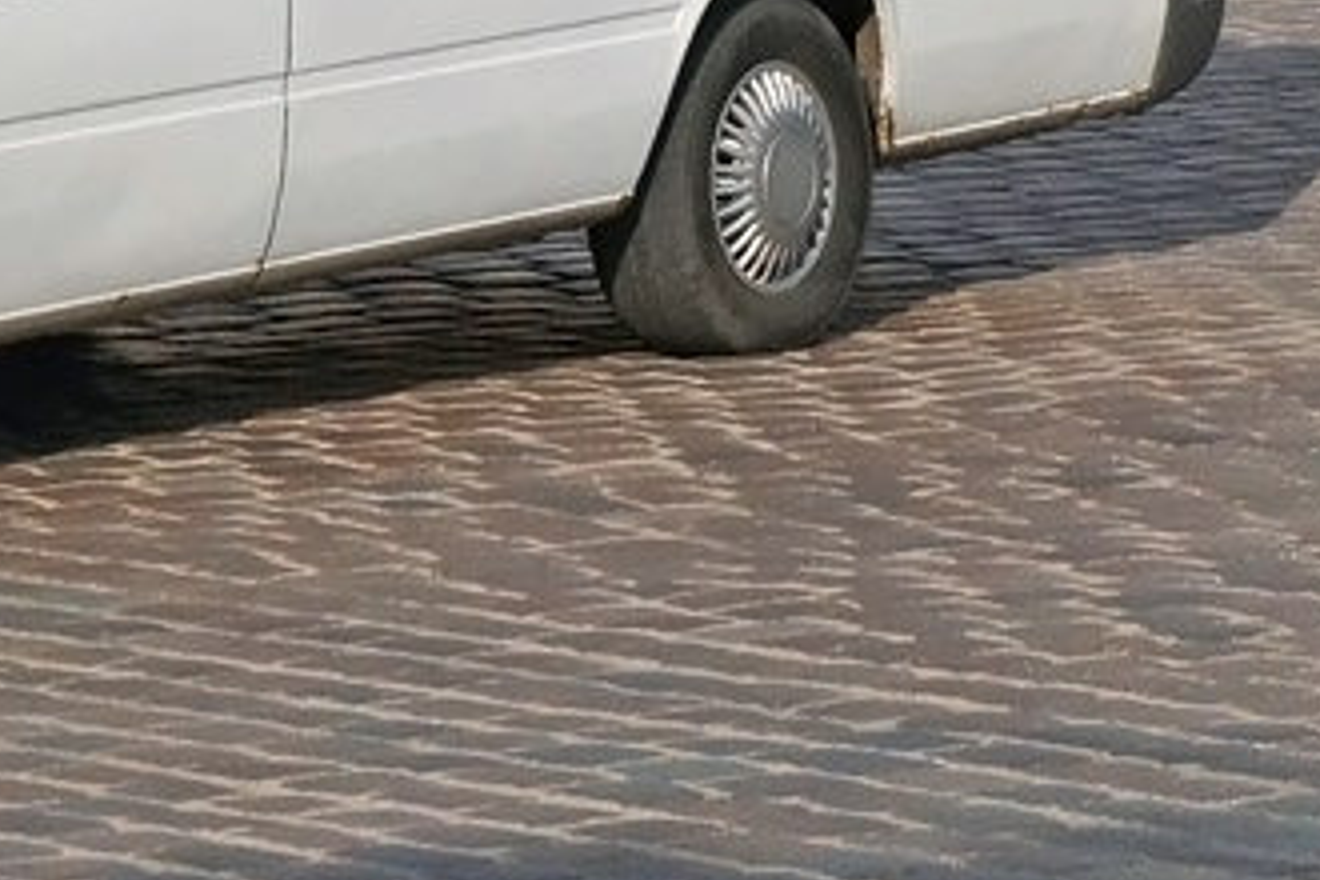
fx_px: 10009
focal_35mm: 273
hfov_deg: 7.5
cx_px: -352
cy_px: -688
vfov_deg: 5.0
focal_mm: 50
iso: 400
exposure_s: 1/4000
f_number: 7.1
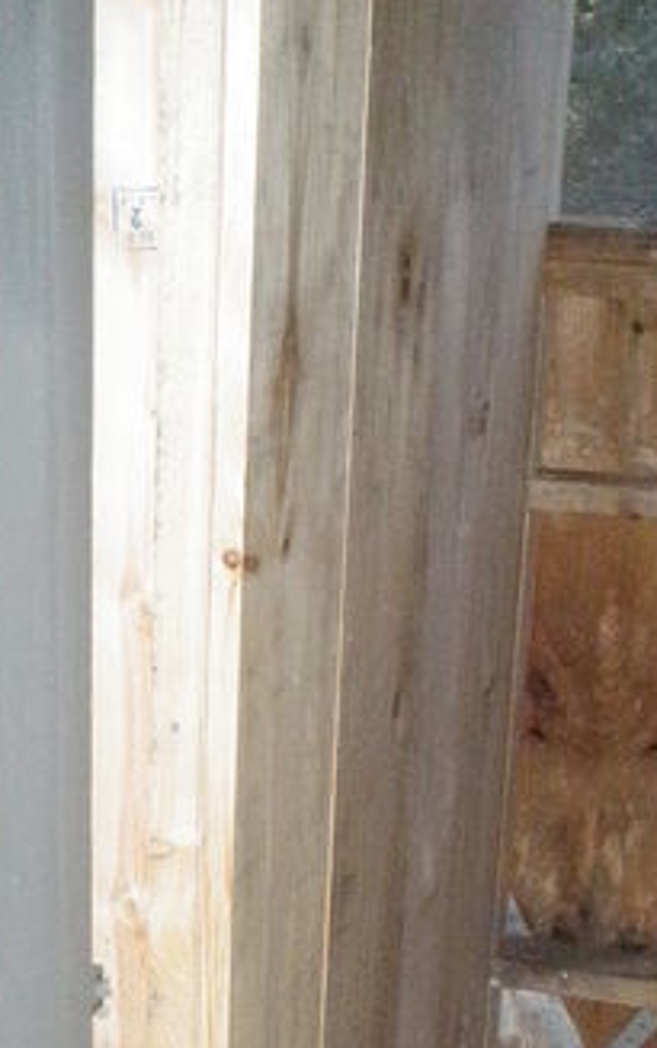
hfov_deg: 19.1
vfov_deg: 28.5
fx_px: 1944
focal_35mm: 68
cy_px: 1022
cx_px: 239
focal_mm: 5
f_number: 3.5
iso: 800
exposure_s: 1/500
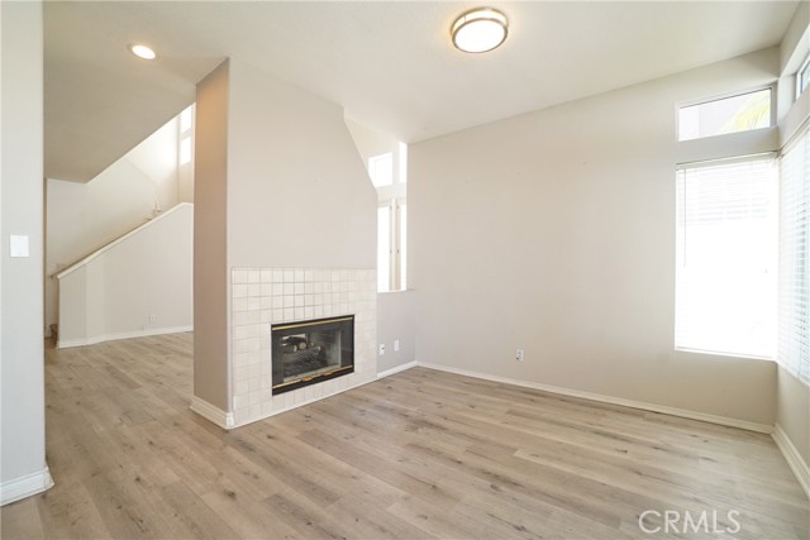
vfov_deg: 77.4
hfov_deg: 100.4
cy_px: 270
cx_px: 405
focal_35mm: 15
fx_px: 338
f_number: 8
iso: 800
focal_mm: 10
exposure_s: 1/80
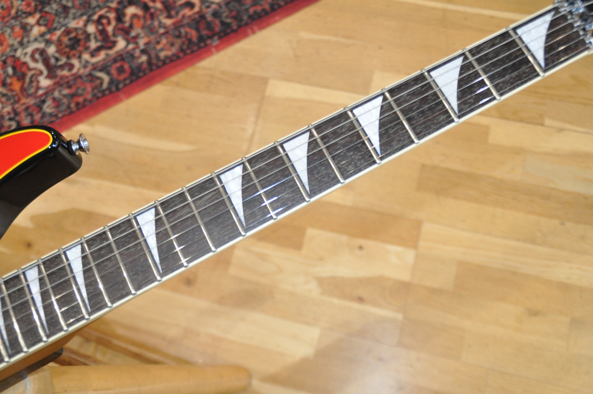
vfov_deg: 31.8
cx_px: 296
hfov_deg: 46.4
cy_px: 197
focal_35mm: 42
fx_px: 691
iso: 2000
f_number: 5
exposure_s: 1/125
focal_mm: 28
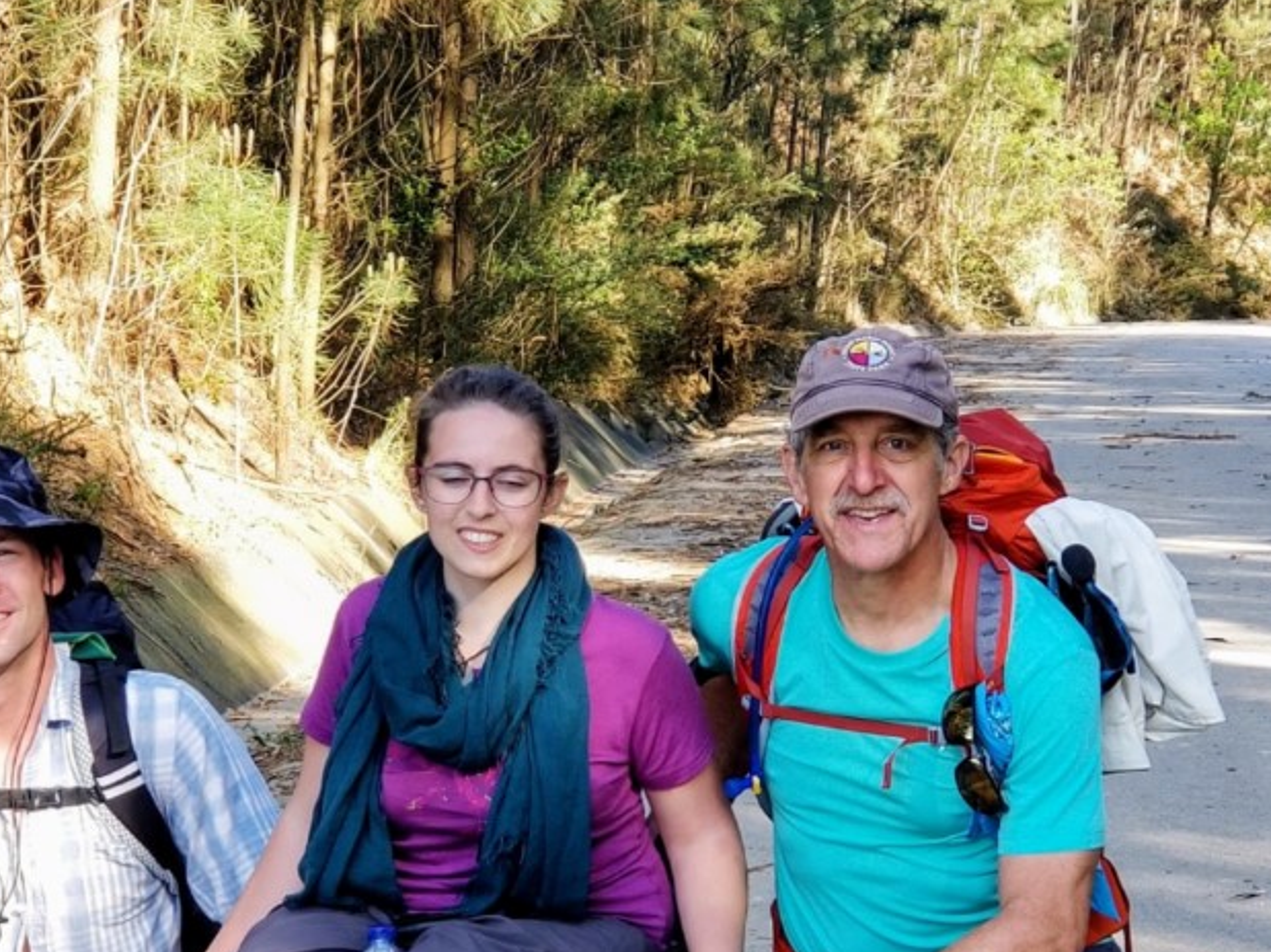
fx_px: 4442
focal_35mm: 121
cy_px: 659
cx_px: 665
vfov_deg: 12.2
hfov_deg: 16.3
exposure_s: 1/85
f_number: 2.4
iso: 25
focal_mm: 6
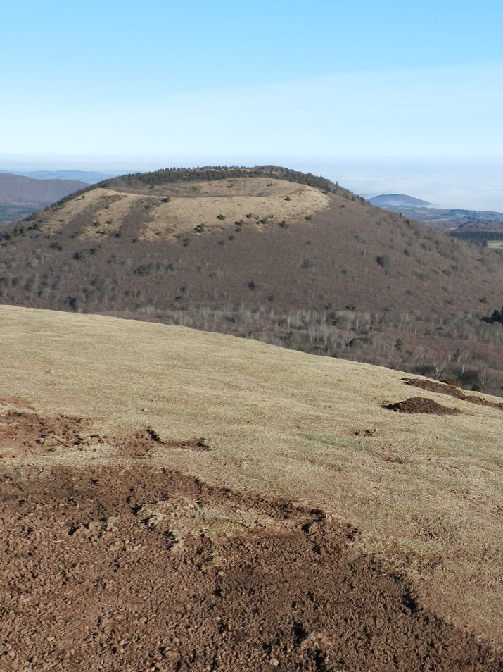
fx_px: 989
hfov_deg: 28.2
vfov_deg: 37.5
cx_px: 369
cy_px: 335
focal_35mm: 51
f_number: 4.5
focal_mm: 6.7
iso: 160
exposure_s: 1/800
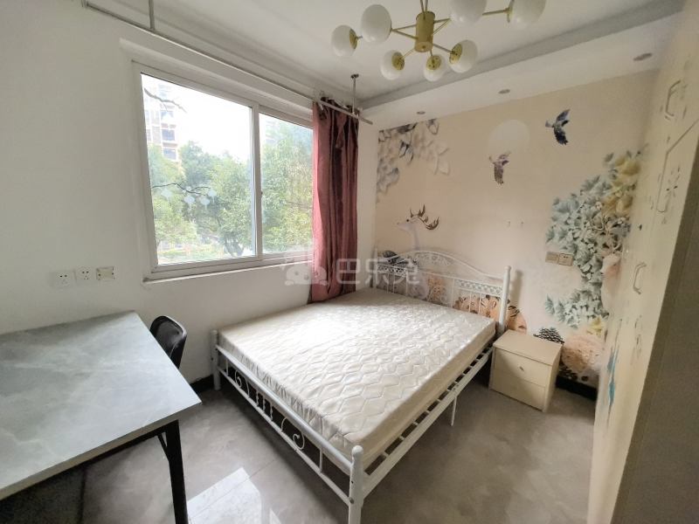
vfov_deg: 89.9
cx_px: 350
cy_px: 262
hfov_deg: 106.2
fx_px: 263
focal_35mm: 13
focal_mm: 1.95
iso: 400
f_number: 2.2
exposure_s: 1/33.3
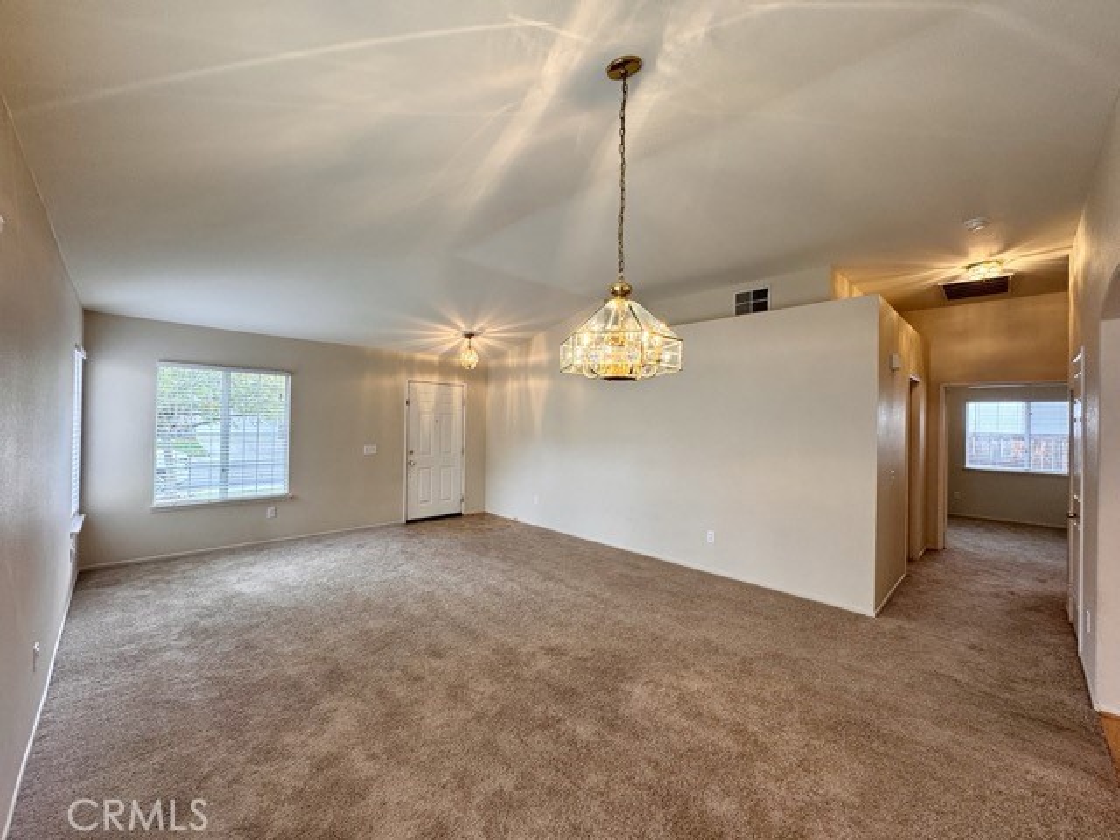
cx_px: 560
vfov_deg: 85.7
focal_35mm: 14
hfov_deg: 102.1
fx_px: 453
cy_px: 420
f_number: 2.2
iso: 200
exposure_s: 1/120
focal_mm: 2.22
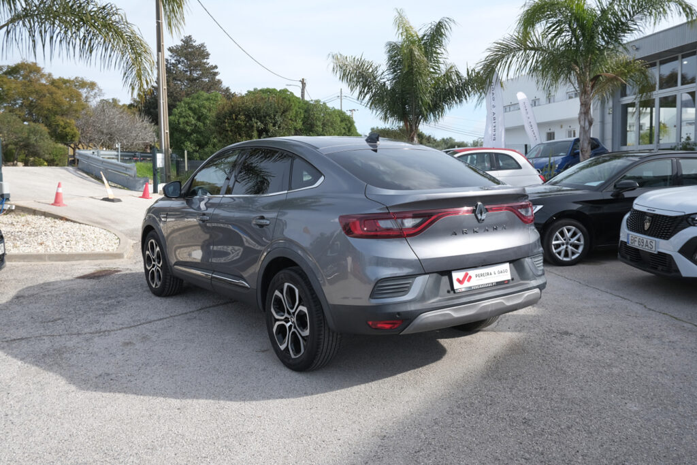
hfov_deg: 58.7
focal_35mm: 32
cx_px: 348
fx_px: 620
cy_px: 232
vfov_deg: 41.1
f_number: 9
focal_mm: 21.5
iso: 160
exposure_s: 1/160
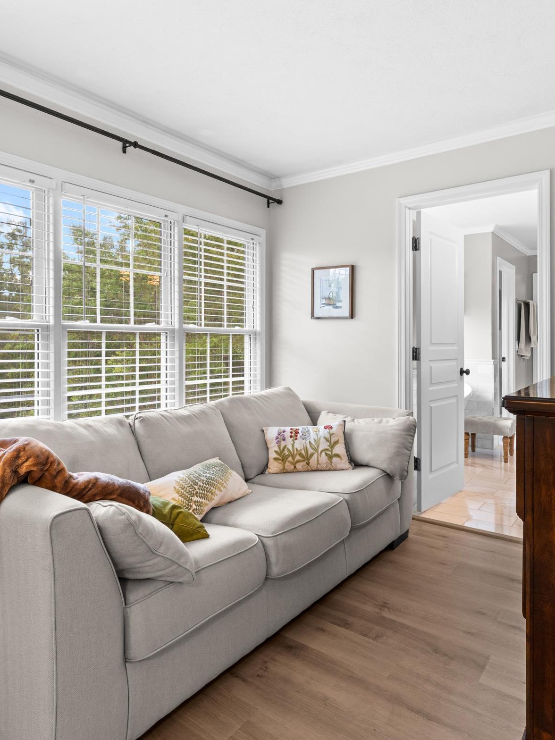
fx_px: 492
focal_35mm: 23
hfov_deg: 58.8
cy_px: 352
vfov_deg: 73.9
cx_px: 255
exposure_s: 1/2.5
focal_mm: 10
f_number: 9
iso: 200
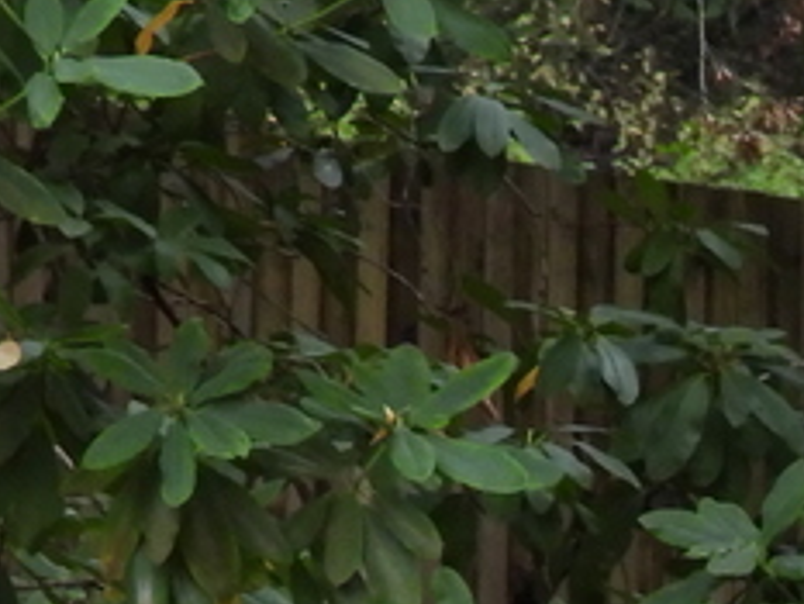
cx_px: 1567
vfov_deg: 3.4
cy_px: 1387
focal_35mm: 439
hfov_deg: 4.5
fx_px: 10202
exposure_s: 1/60
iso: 400
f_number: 3.5
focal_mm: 14.3
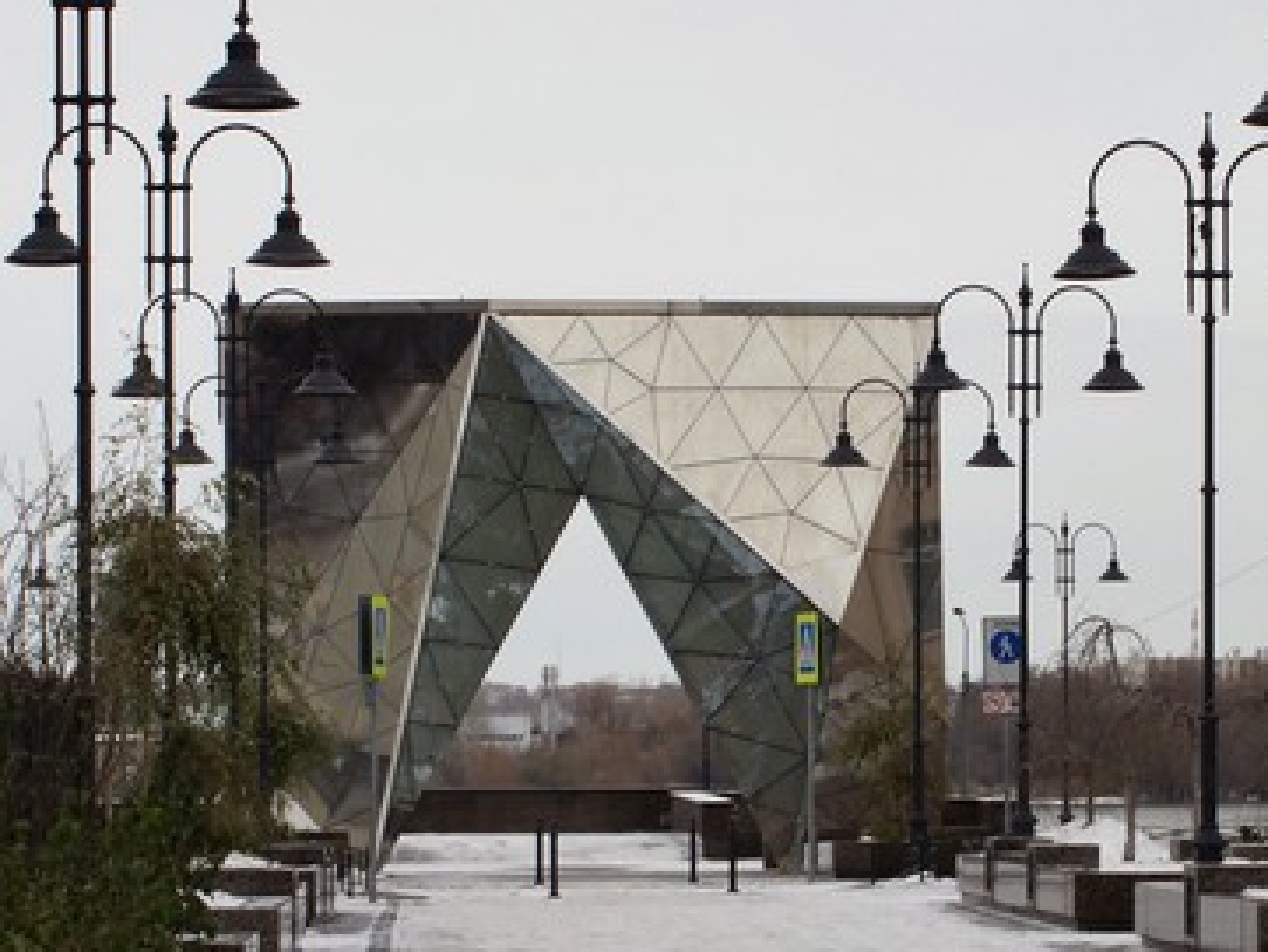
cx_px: 889
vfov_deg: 14.6
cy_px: 739
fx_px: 3701
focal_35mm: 101
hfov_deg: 19.4
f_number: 13
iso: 400
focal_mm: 35
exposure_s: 1/100
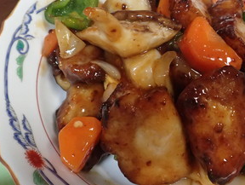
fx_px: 276
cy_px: 76
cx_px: 179
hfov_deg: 46.4
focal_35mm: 39
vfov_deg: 36.8
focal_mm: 4.5
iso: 800
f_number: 2.8
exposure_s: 1/80
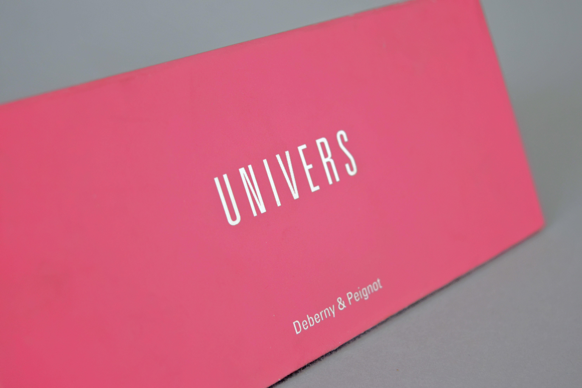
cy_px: 194
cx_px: 291
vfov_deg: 22.6
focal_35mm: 60
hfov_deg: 33.4
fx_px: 970
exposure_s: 1/125
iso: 400
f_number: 5.6
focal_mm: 40
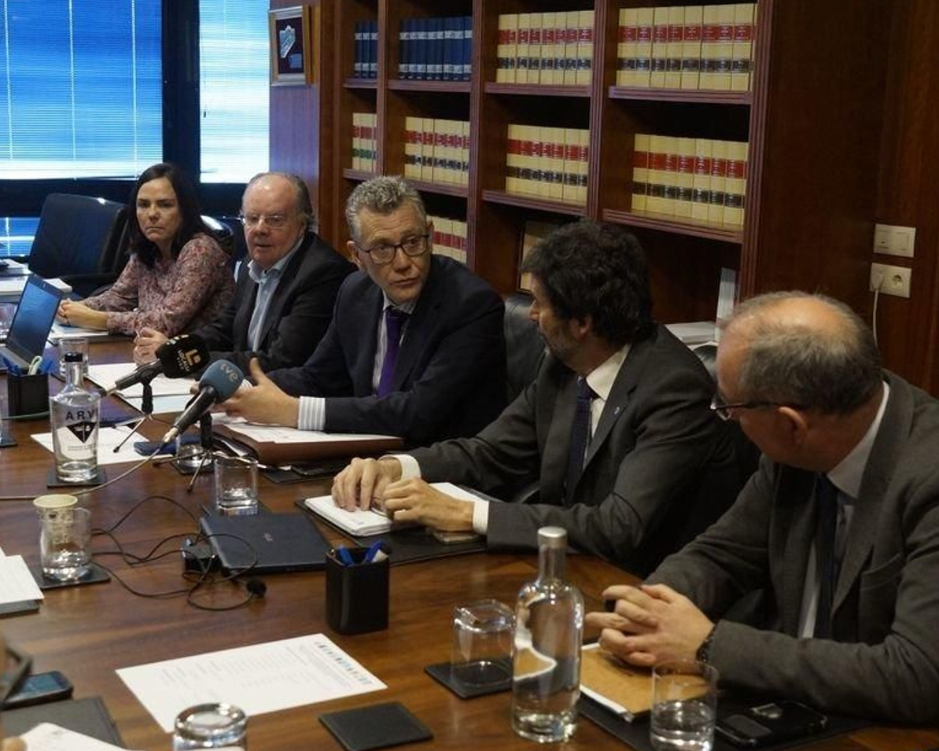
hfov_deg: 38.0
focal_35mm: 49
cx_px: 499
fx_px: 1362
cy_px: 370
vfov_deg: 30.8
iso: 1600
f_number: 4.5
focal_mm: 26
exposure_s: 1/60
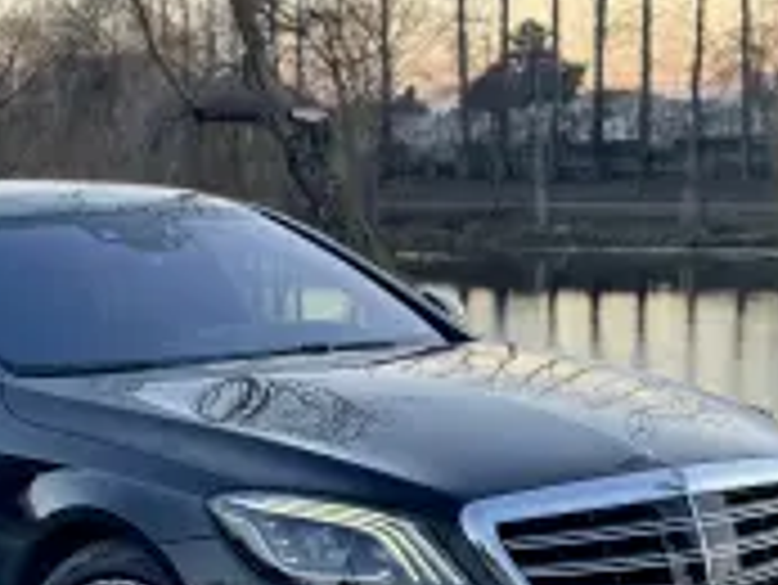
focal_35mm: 100
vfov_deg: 14.8
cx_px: 180
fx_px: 2249
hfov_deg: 19.5
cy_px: 428
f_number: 1.78
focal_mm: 6.76
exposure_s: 1/143
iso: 80
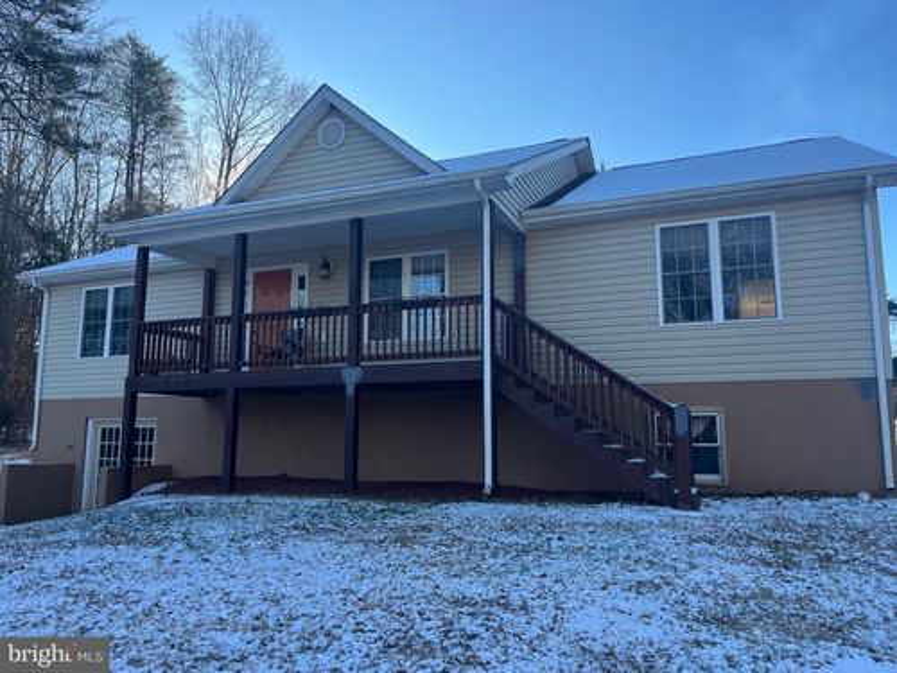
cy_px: 336
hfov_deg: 67.3
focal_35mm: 26
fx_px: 674
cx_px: 448
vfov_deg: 53.1
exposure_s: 1/898
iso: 50
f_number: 1.6
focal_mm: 5.1
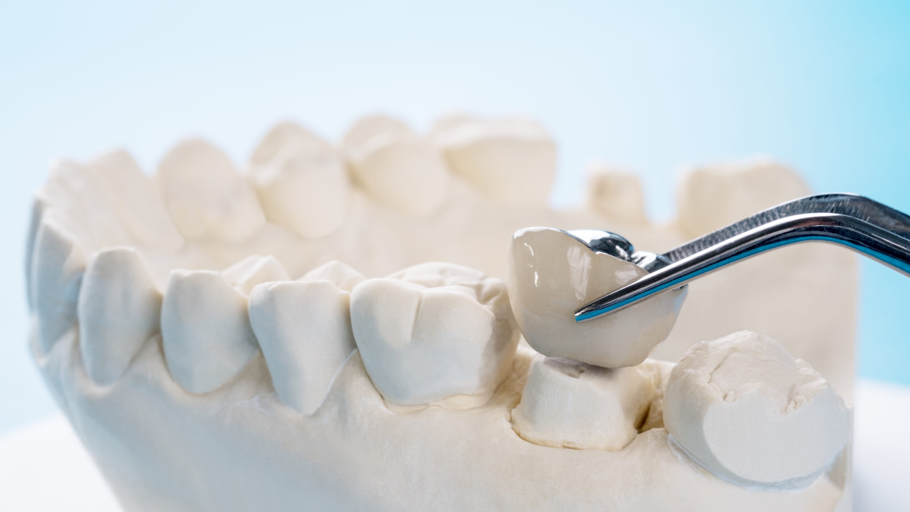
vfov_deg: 12.7
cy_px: 271
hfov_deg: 22.5
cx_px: 457
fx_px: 2292
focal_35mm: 95
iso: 200
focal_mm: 60
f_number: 13
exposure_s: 1
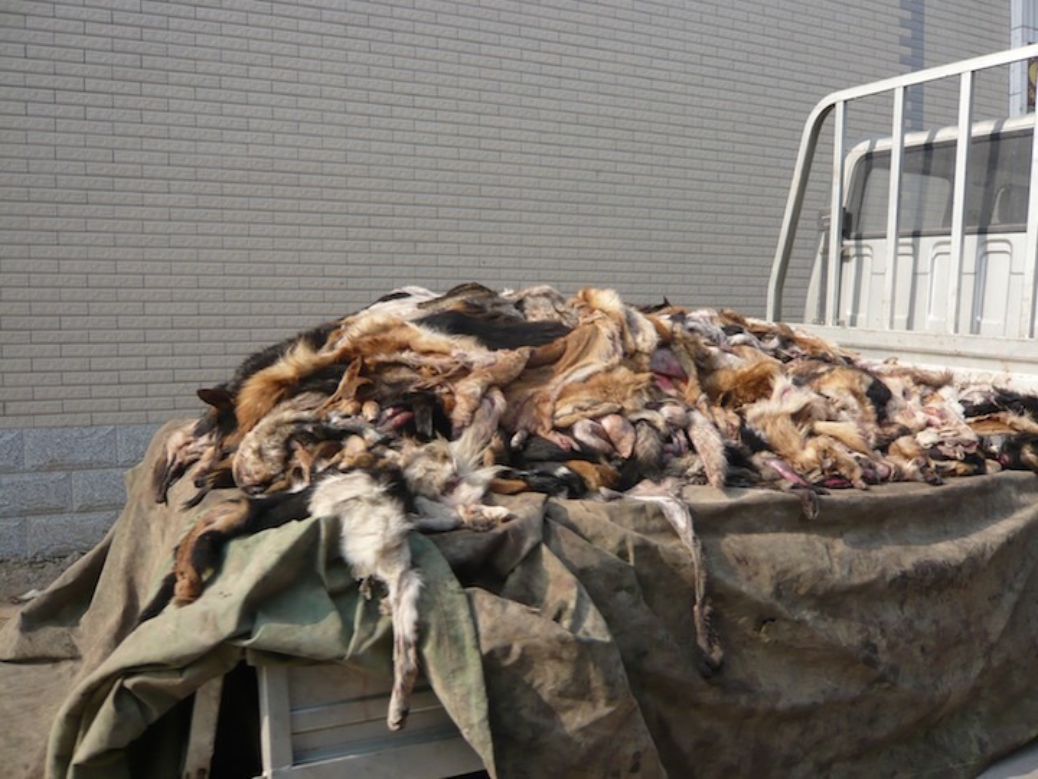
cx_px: 519
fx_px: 840
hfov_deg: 63.4
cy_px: 390
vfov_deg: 49.7
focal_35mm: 28
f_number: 2.8
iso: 100
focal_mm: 4.6
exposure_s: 1/640
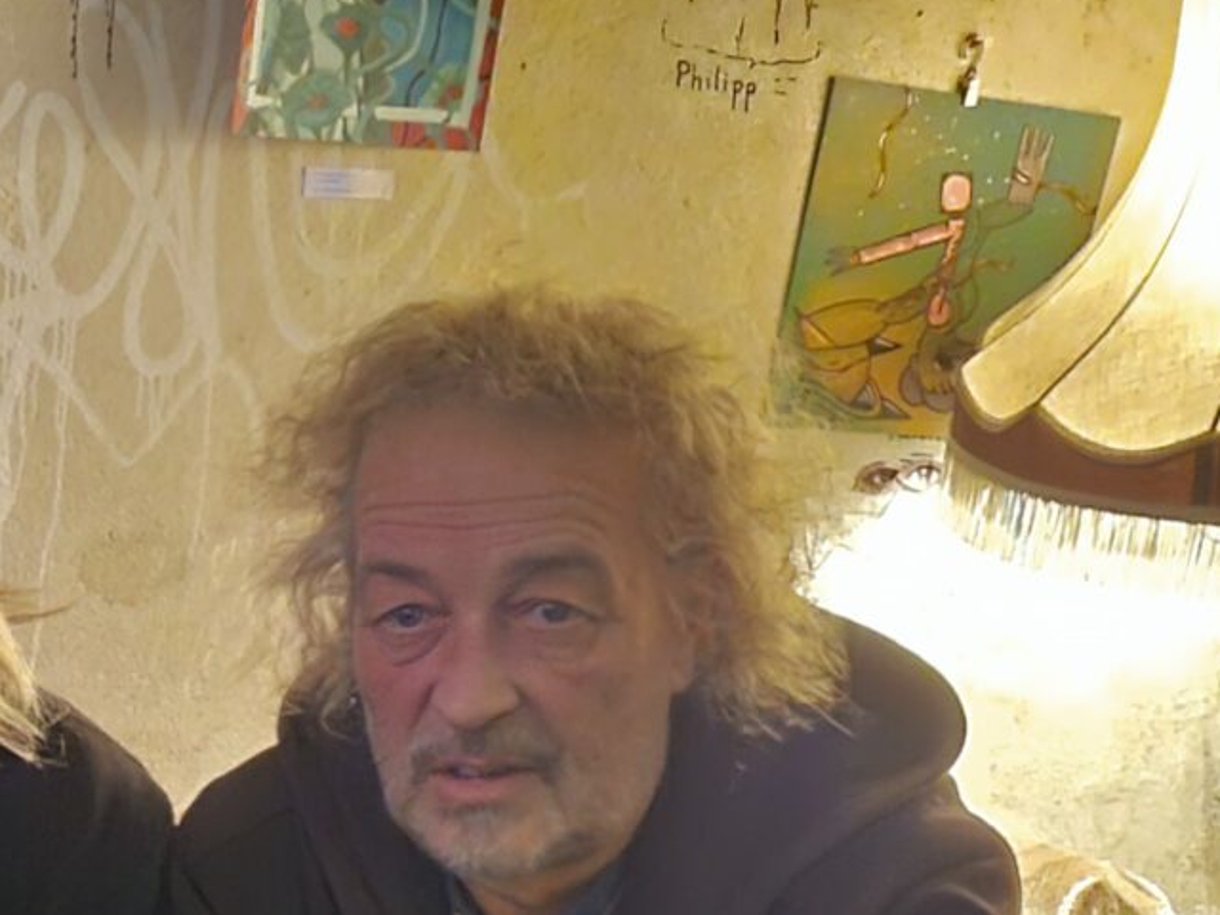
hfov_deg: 23.1
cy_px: 1054
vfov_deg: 18.7
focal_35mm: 75
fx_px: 2643
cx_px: -370
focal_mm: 3.3
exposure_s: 1/8
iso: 1600
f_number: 2.2
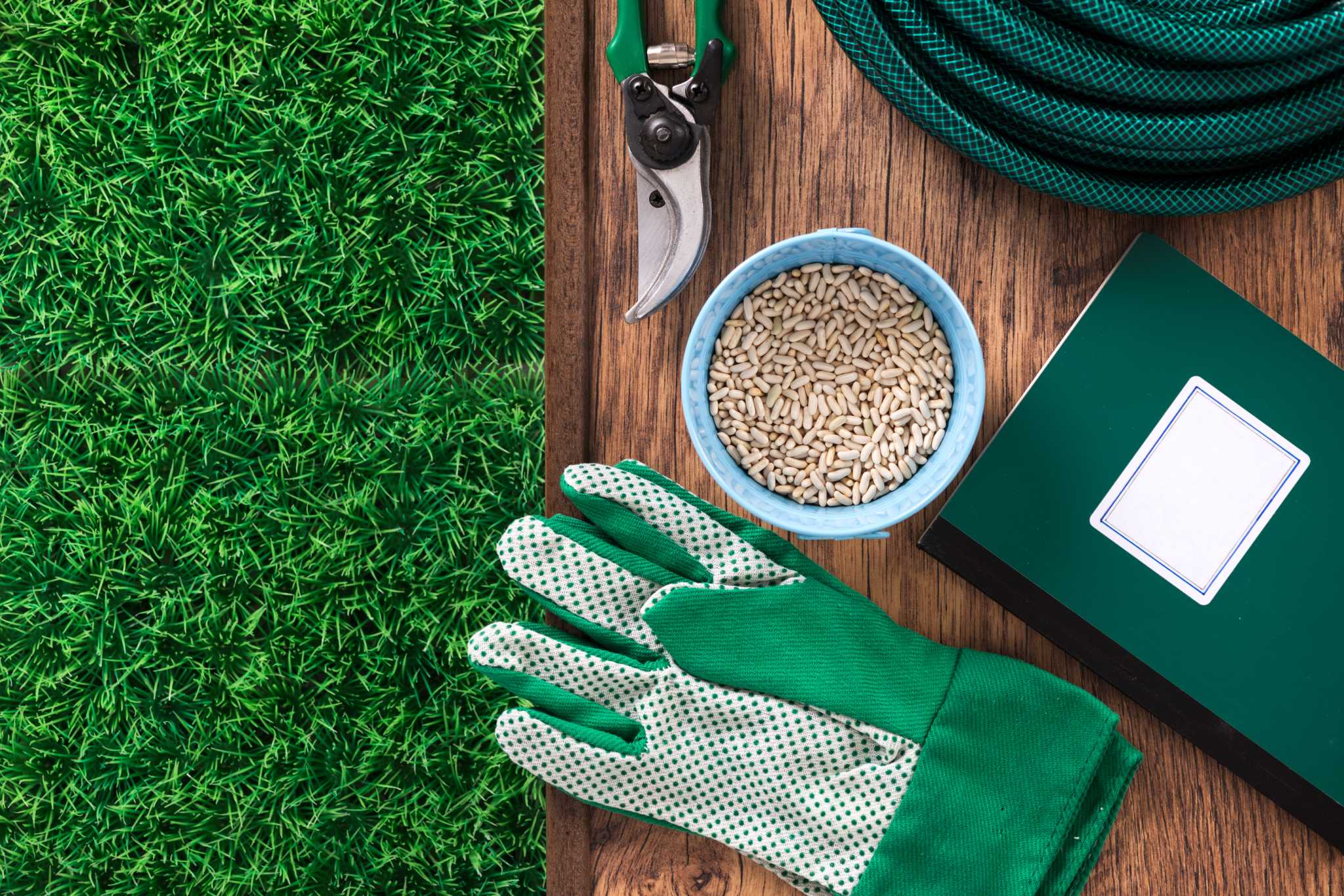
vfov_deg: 13.0
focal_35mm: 105
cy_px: 448
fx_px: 3920
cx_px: 672
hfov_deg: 19.5
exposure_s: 1/125
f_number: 5.6
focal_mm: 105
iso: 100
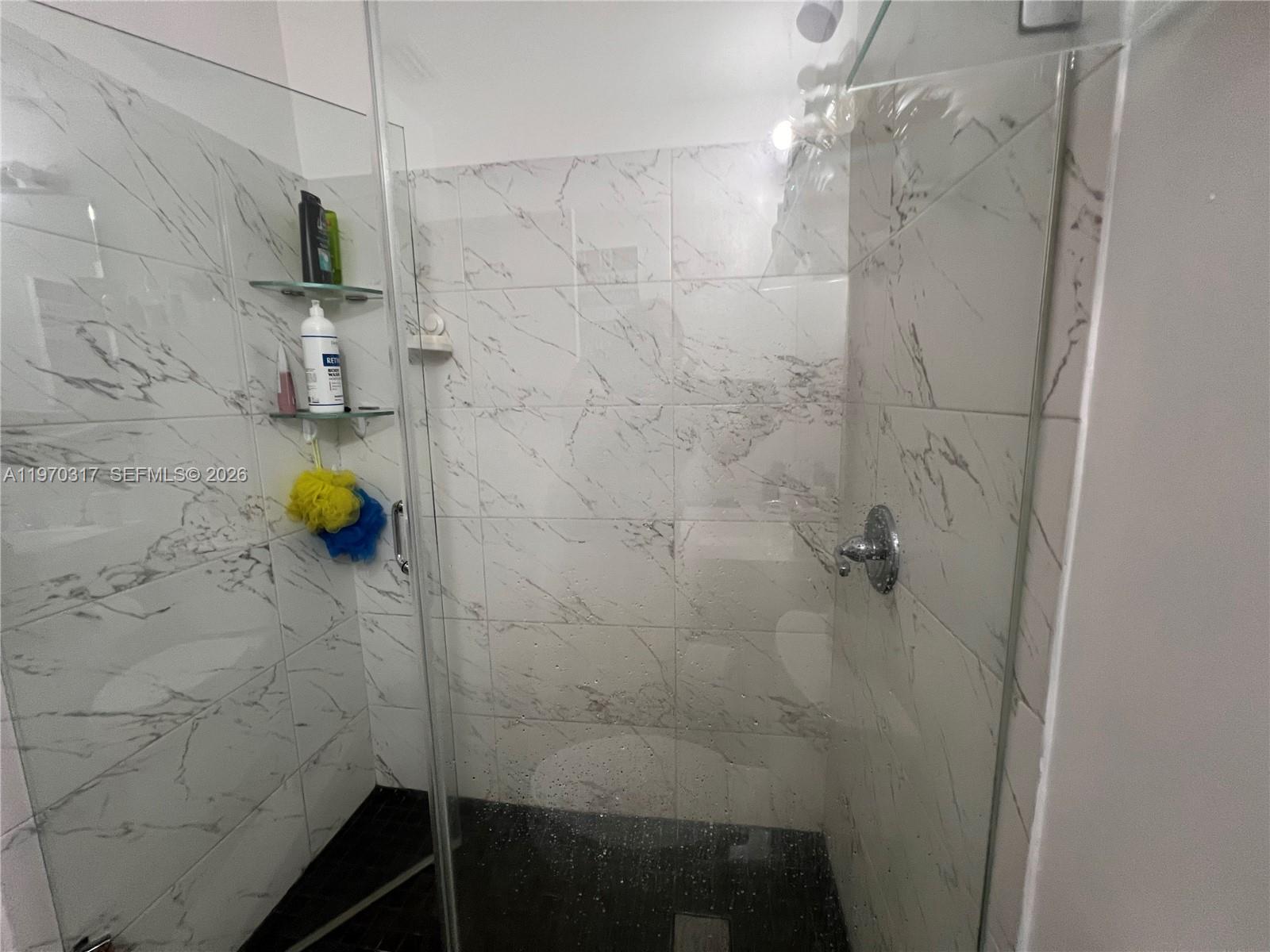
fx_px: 477
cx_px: 635
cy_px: 476
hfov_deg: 106.2
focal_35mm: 13
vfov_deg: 89.9
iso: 250
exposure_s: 1/120
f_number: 1.8
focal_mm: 1.57
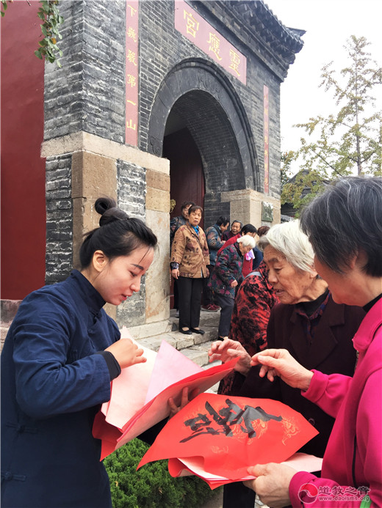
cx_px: 191
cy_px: 254
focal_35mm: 29
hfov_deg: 48.2
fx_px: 427
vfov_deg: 61.7
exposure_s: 1/153
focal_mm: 4.15
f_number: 2.2
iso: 32
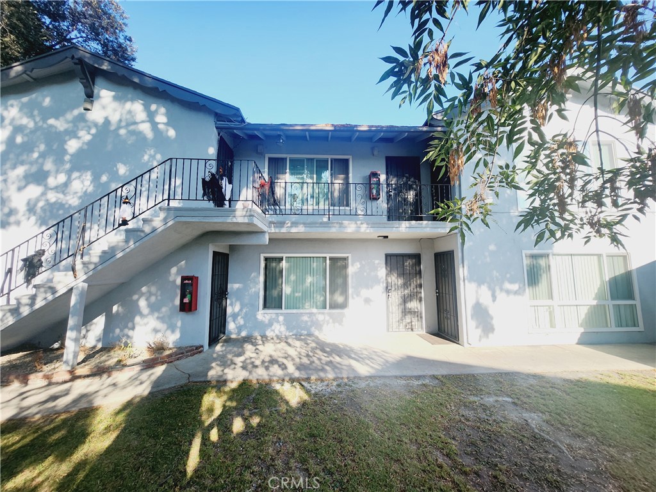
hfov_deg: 106.2
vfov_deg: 89.9
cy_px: 246
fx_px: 246
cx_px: 328
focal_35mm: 13
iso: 32
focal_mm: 1.74
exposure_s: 1/365
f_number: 2.2
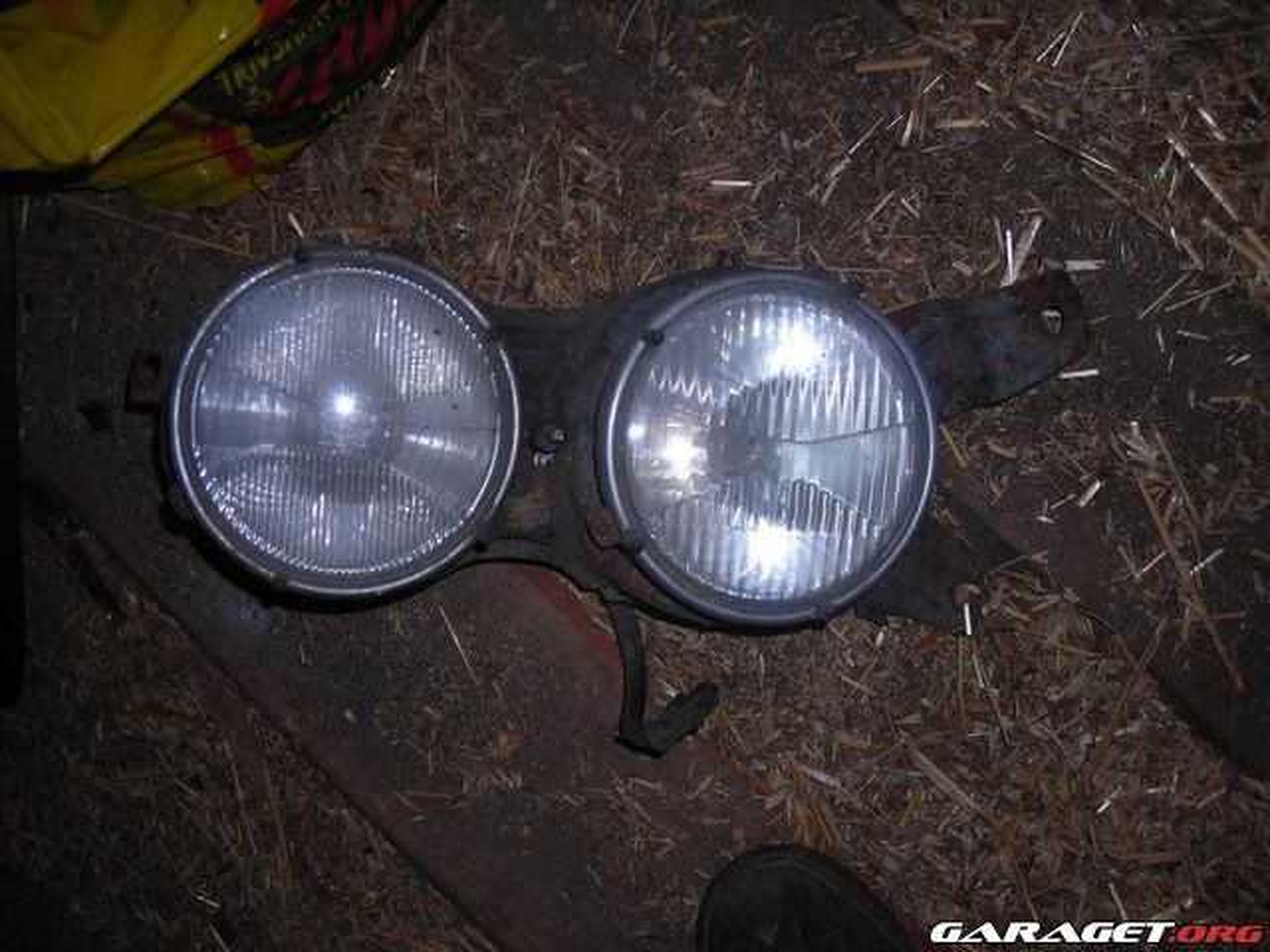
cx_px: 635
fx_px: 1394
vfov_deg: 37.7
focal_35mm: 38
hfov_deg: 49.0
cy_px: 476
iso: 50
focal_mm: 6.3
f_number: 3.2
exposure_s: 1/60.1
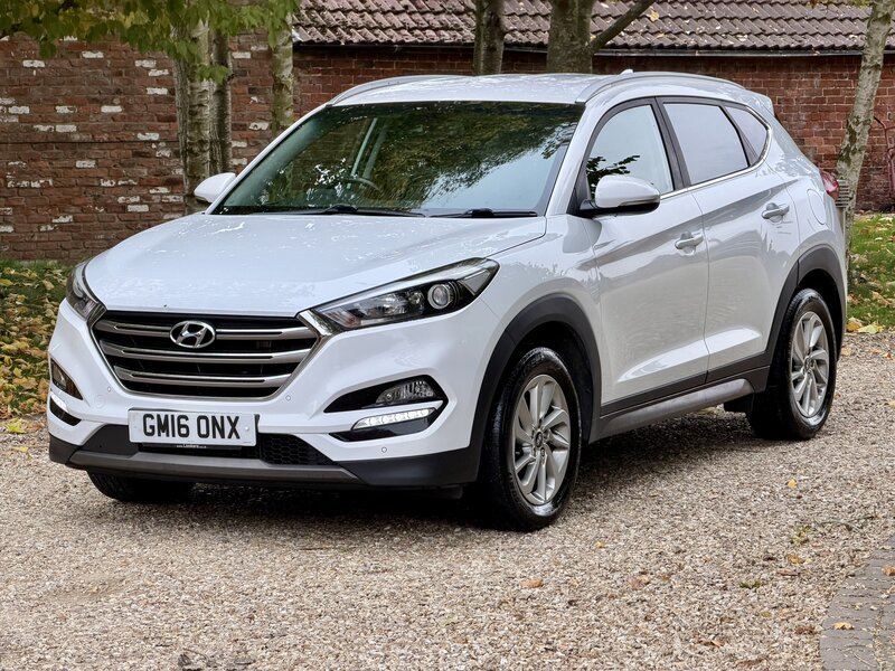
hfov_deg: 19.6
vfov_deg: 14.8
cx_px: 448
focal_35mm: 100
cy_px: 336
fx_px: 2586
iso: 64
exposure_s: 1/121
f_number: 2.8
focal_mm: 16.89
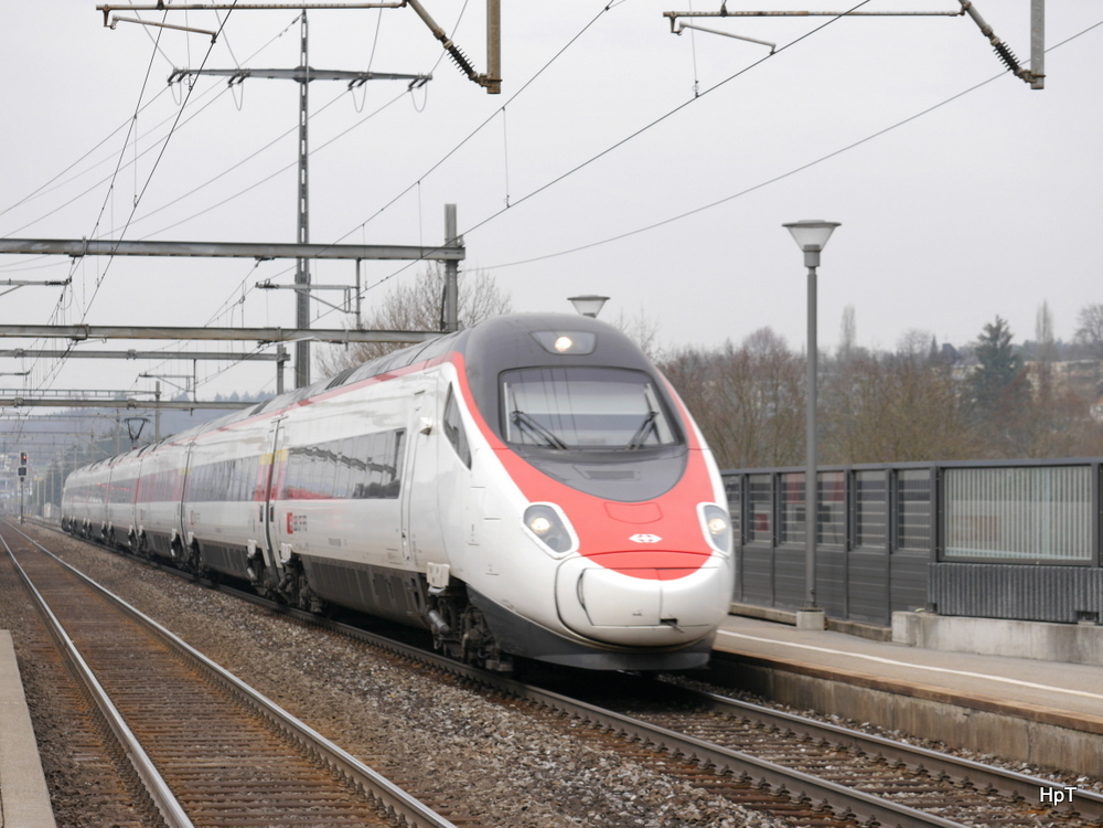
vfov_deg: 14.0
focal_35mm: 106
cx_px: 552
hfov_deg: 18.5
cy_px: 414
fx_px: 3378
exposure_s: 1/250
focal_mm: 53
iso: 160
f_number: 5.6
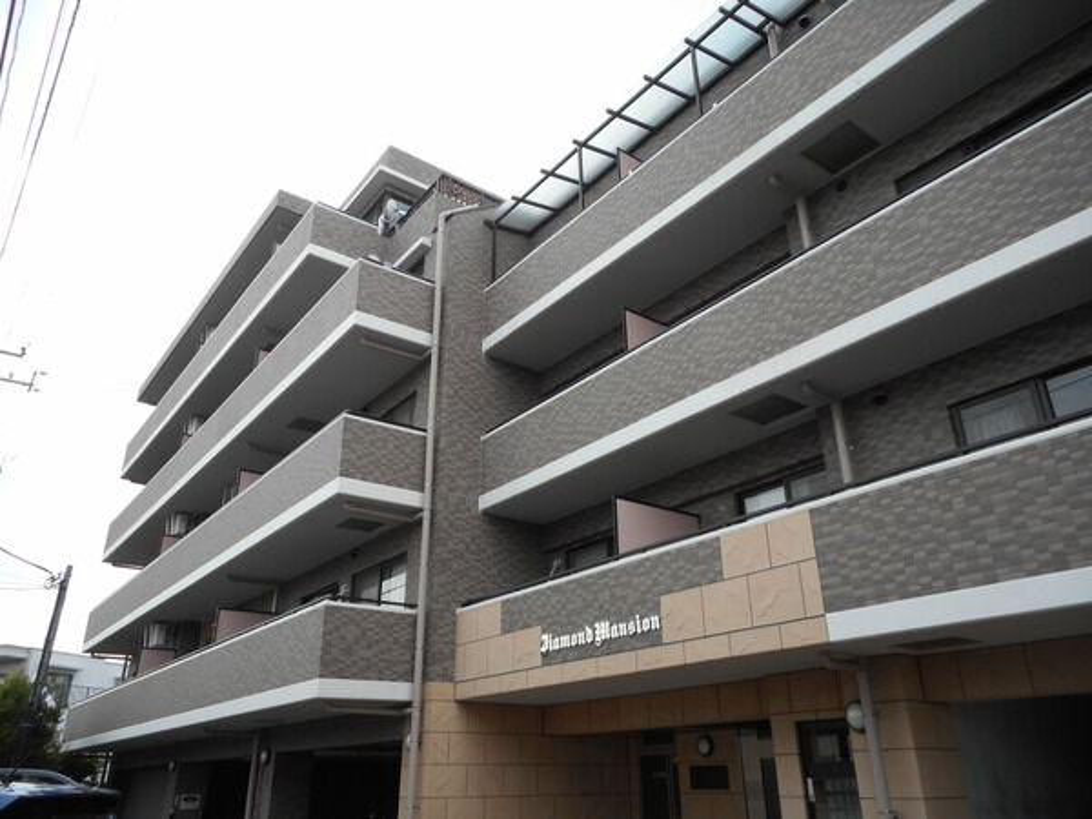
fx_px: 789
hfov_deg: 69.4
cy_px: 410
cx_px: 546
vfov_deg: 54.9
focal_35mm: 25
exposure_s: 1/320
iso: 80
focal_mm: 4.5
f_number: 3.7
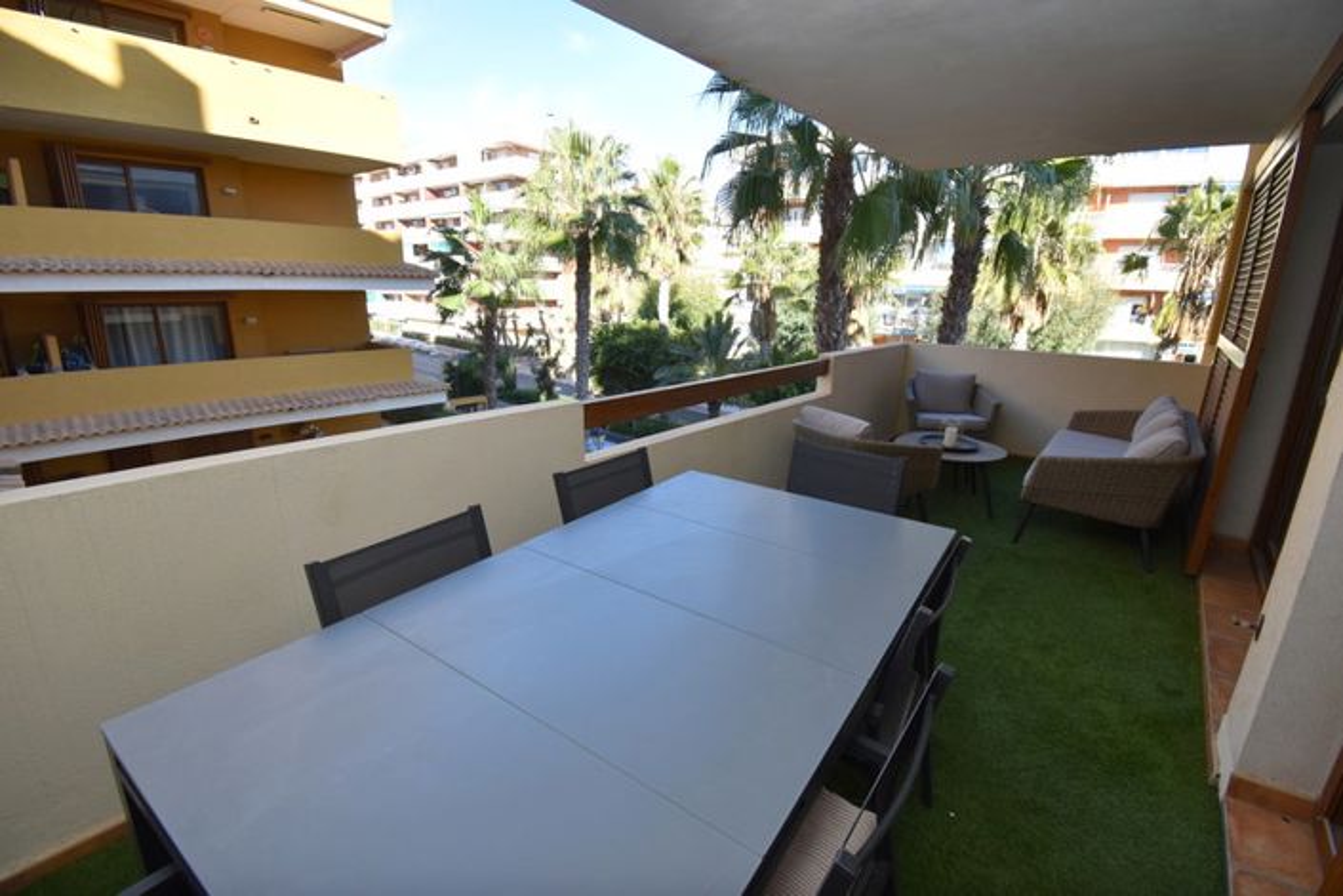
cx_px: 672
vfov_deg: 77.3
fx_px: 560
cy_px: 448
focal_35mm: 15
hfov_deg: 100.4
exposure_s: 1/250
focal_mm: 10
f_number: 5.6
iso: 220
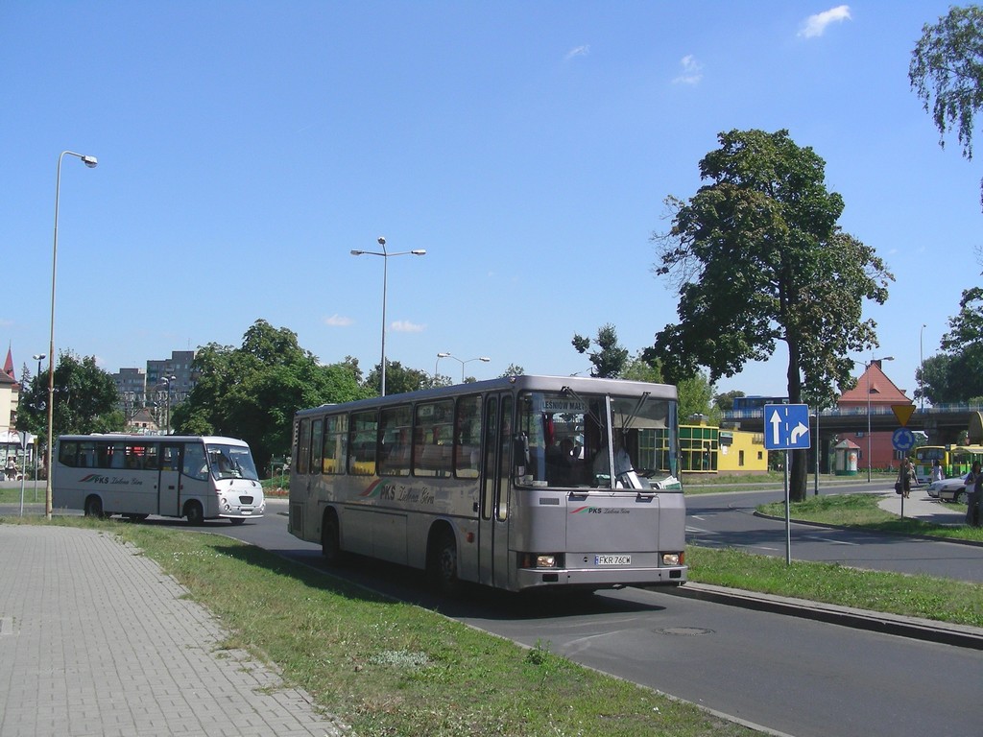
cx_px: 492
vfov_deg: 37.7
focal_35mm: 38
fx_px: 1079
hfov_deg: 49.0
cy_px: 368
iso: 50
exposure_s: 1/776
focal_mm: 6.3
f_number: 4
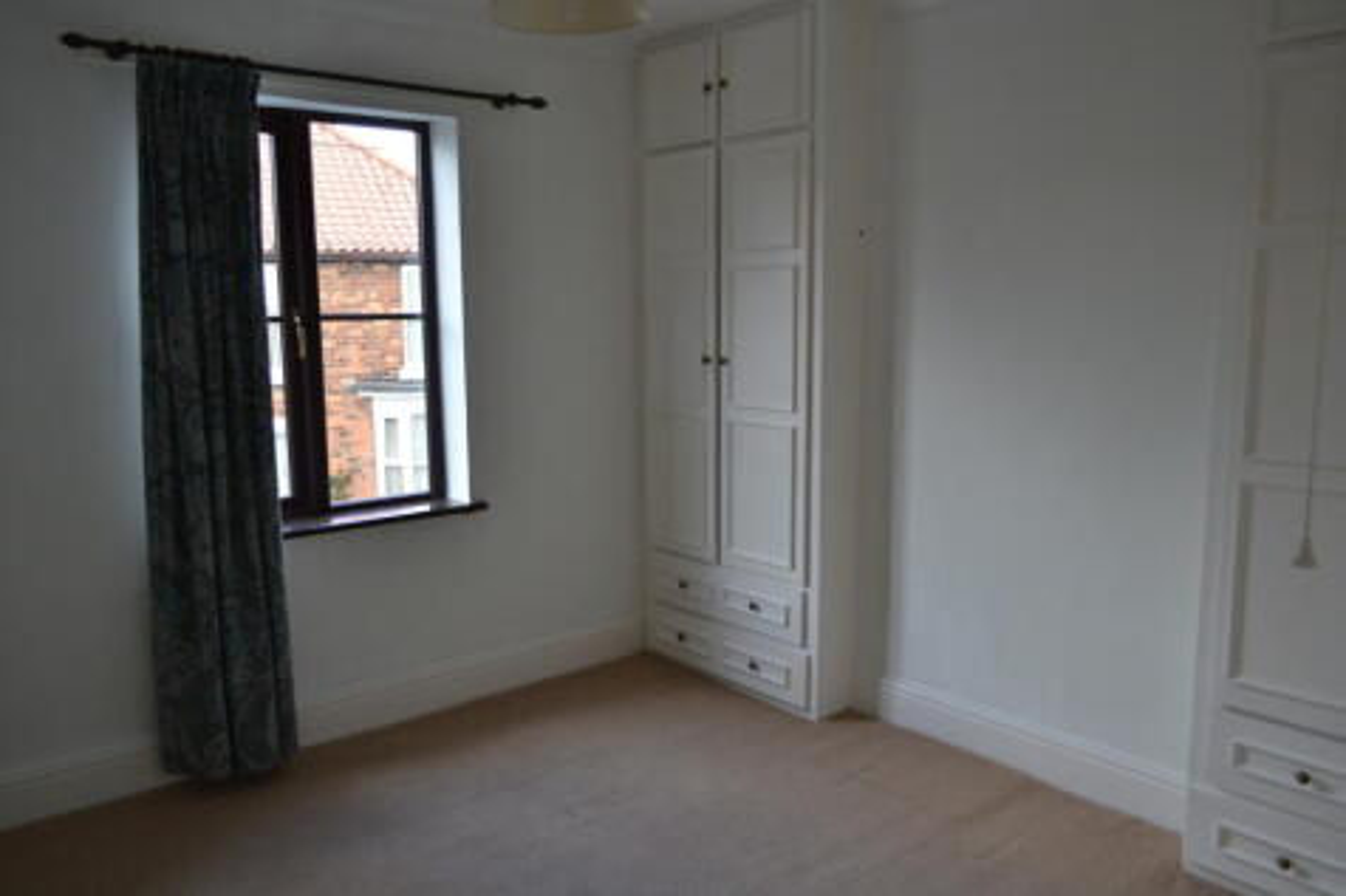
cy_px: 448
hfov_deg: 67.4
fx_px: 1009
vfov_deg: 47.9
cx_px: 673
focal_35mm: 27
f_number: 5
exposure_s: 1/100
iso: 400
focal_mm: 18
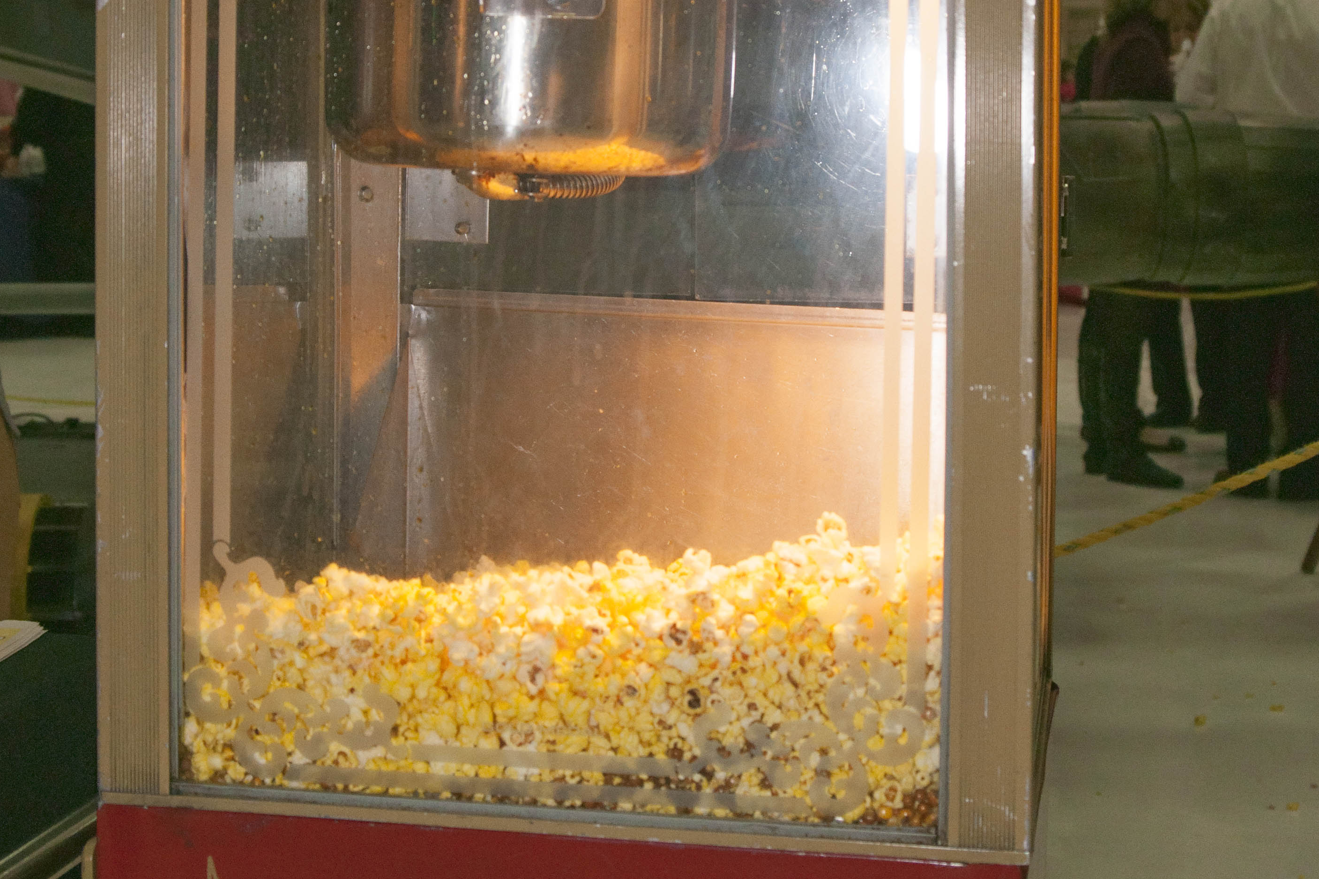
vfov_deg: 19.0
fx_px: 2592
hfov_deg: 28.5
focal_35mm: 71
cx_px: 664
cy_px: 157
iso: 250
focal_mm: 31
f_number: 5.6
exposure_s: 1/200
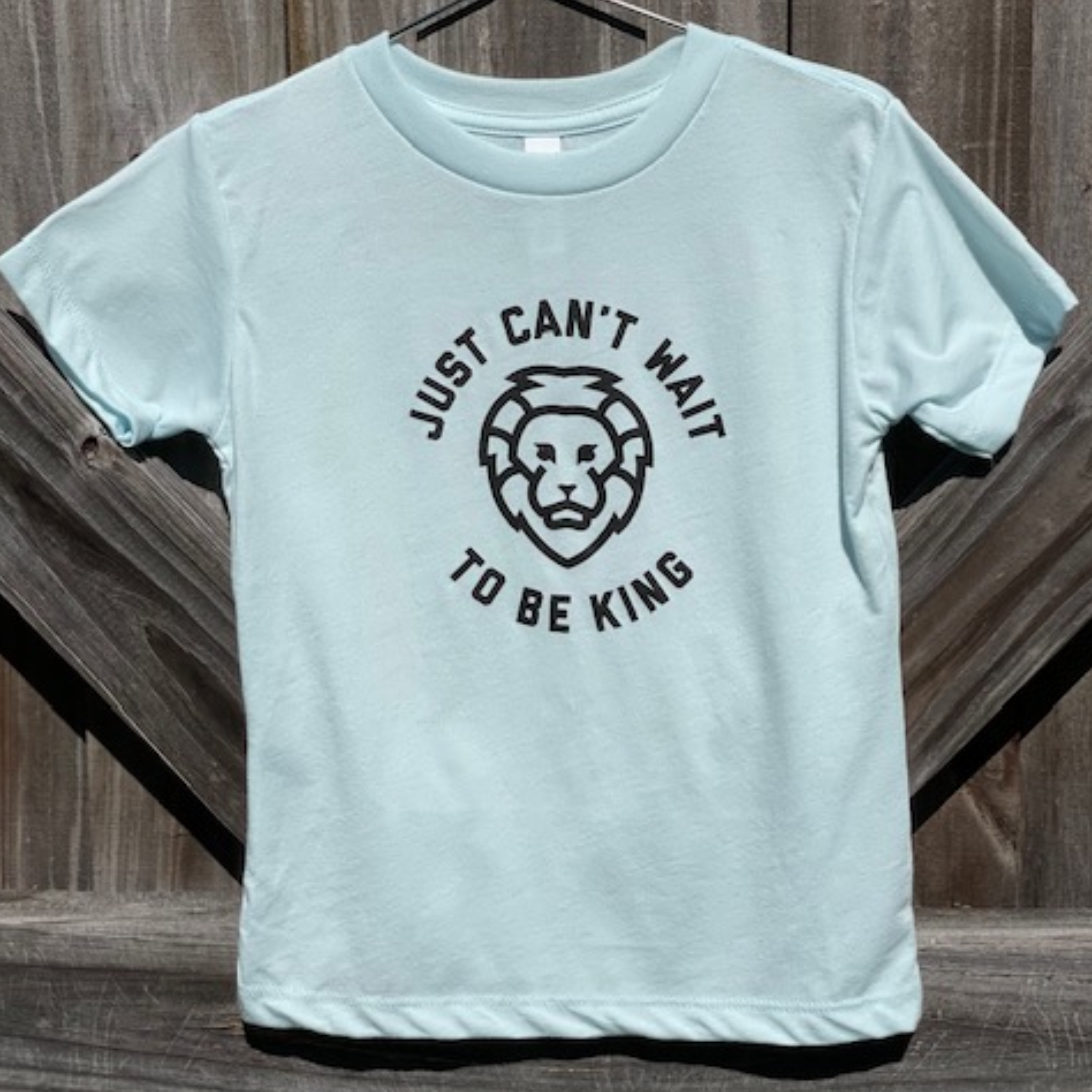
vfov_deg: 27.6
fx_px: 2213
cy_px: 424
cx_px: 546
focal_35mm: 62
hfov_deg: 27.7
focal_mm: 6
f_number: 2
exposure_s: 1/6849
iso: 32
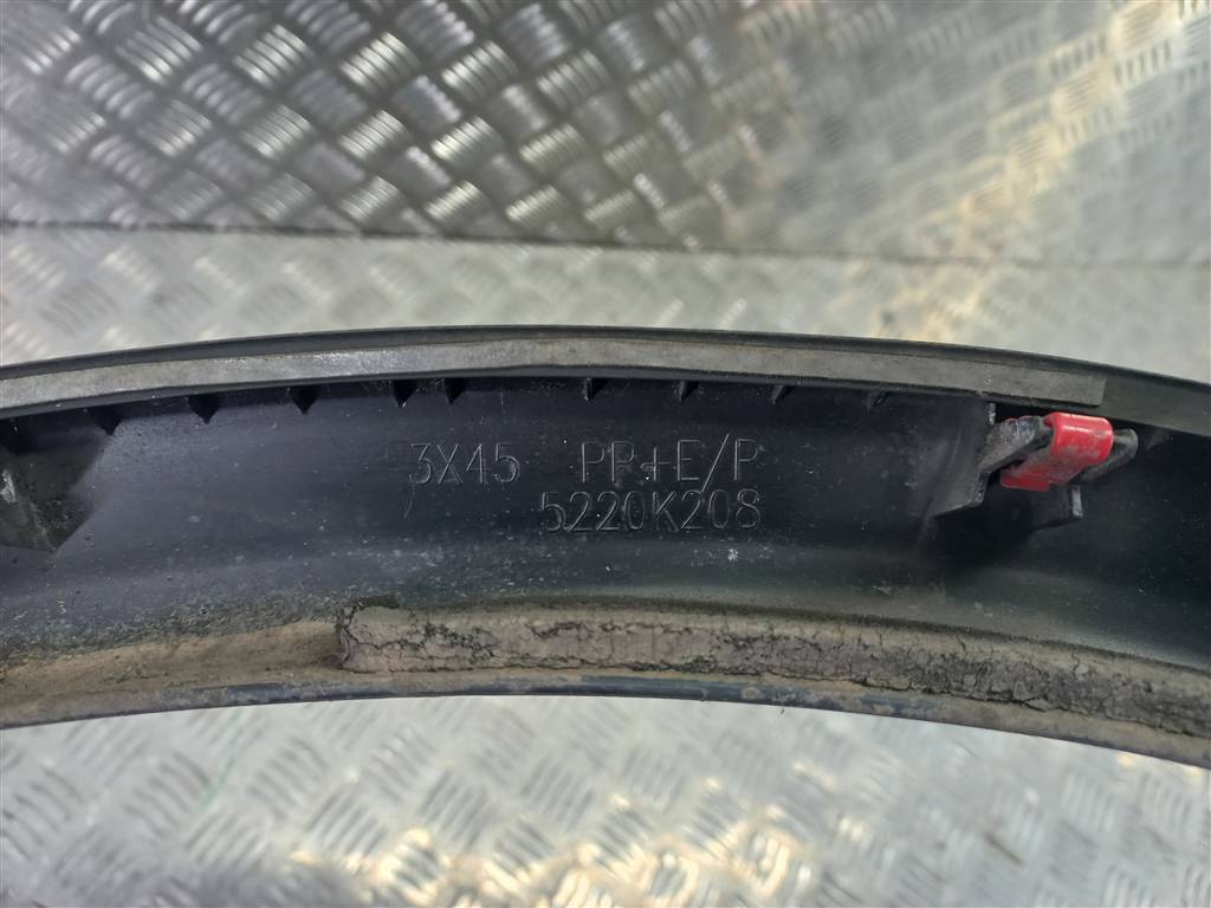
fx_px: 875
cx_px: 606
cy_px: 454
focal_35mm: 25
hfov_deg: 69.4
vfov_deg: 54.9
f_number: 1.8
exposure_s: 1/50
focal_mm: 4.6
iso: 64
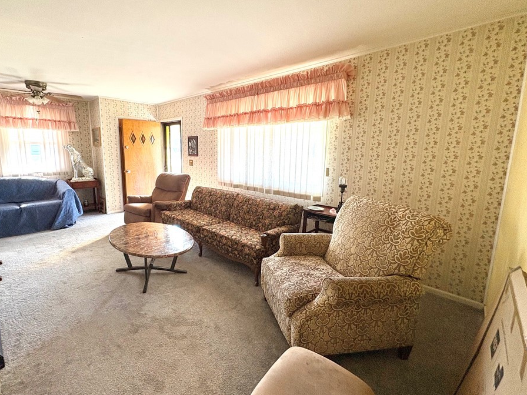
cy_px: 186
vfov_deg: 78.0
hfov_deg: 93.9
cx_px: 228
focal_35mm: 16
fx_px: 244
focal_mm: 2.22
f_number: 2.2
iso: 100
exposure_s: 1/99
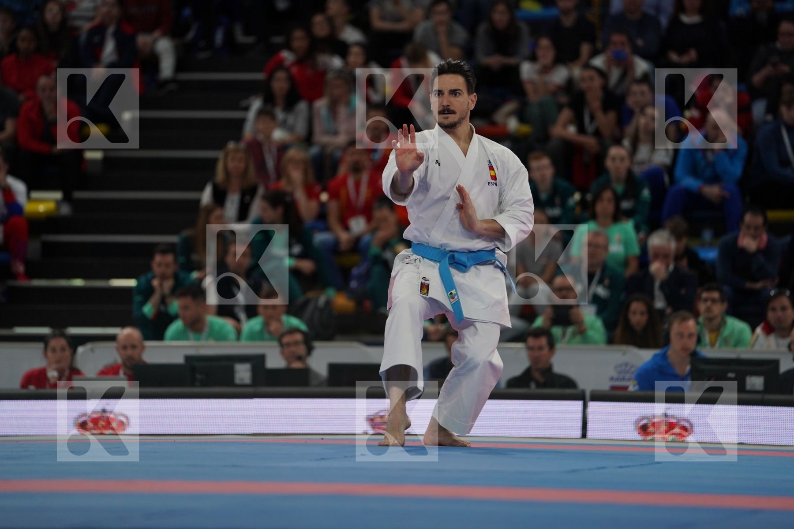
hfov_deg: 10.3
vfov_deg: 6.9
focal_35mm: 200
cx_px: 397
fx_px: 4411
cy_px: 264
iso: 500
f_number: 2.8
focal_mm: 200
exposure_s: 1/500
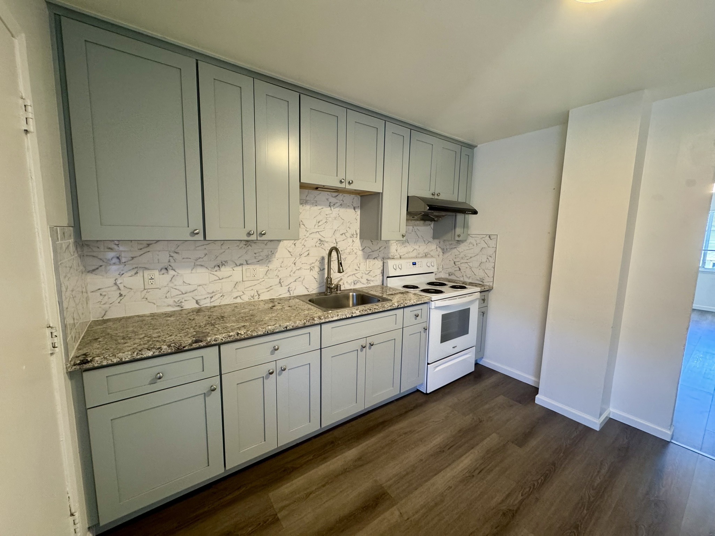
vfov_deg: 85.7
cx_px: 358
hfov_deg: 102.1
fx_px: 289
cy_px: 268
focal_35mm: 14
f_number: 2.2
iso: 200
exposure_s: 1/60
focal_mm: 2.22
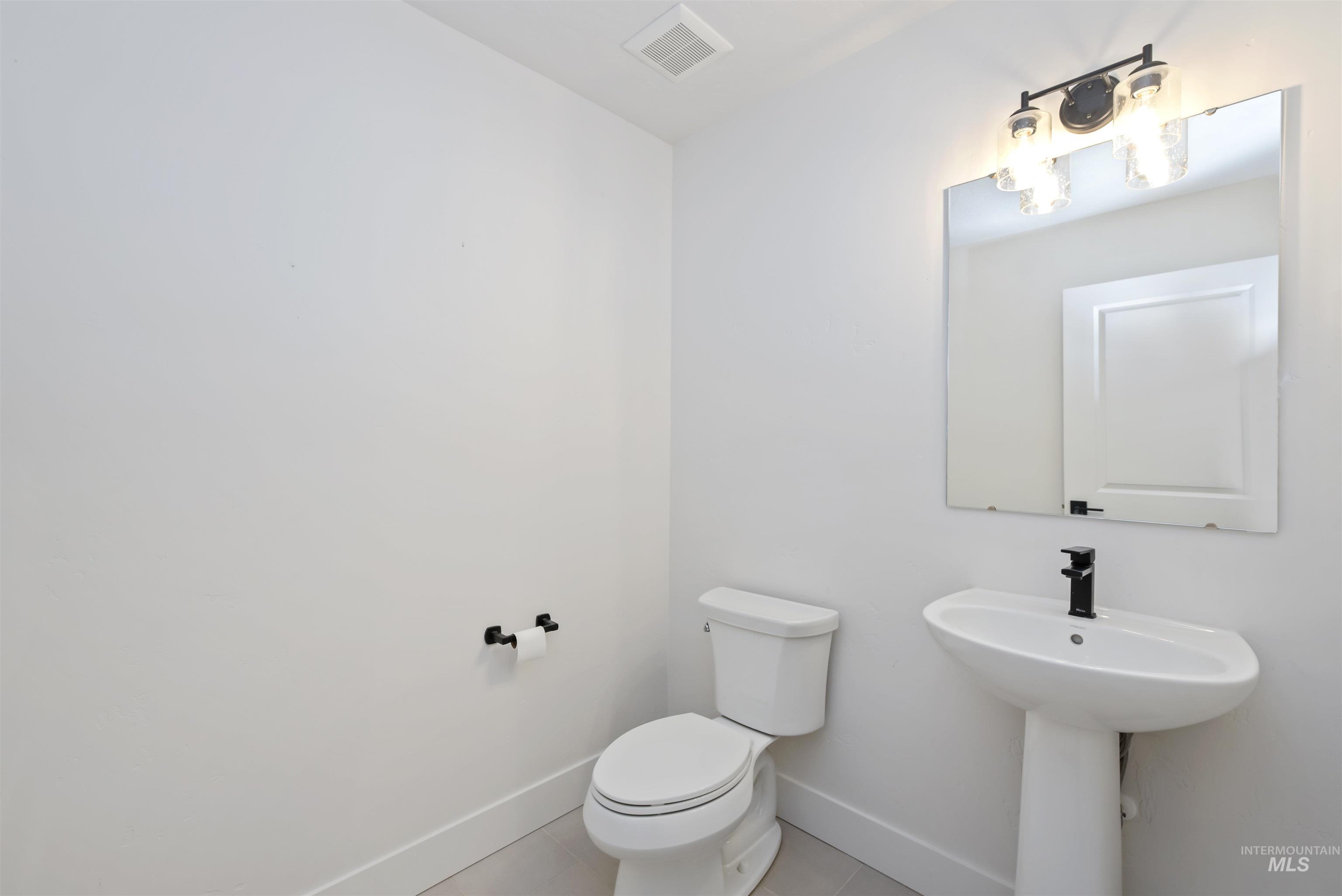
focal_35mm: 15
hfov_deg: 100.4
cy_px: 448
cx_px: 671
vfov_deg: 77.4
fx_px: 559
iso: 320
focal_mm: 15
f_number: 6.3
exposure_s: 1/20
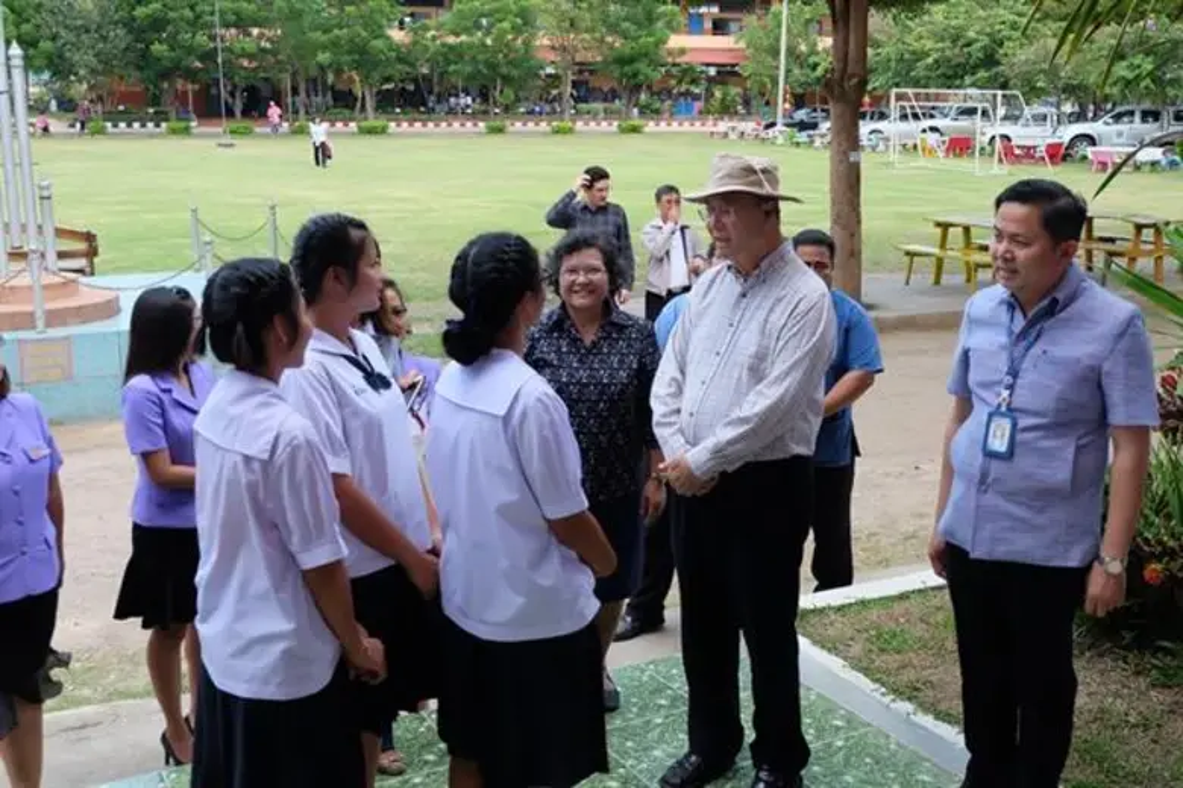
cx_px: 592
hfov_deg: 50.7
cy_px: 394
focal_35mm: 38
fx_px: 1249
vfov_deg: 35.1
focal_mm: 25.6
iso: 400
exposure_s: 1/350
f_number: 4.5
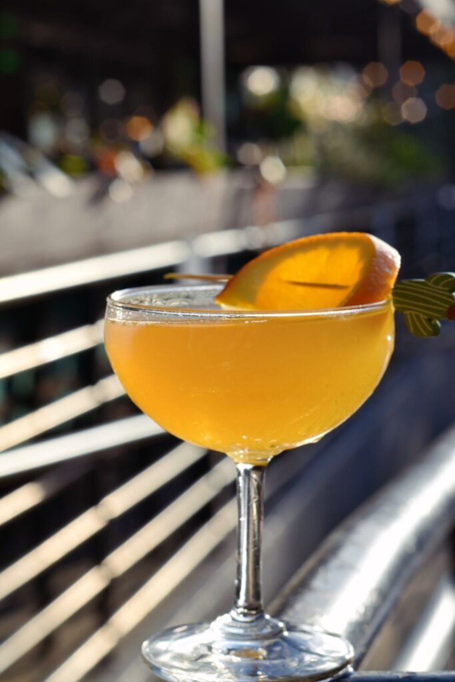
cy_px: 341
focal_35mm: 75
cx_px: 228
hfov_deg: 18.2
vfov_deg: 27.0
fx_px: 1421
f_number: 8
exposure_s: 1/400
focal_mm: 50
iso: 200
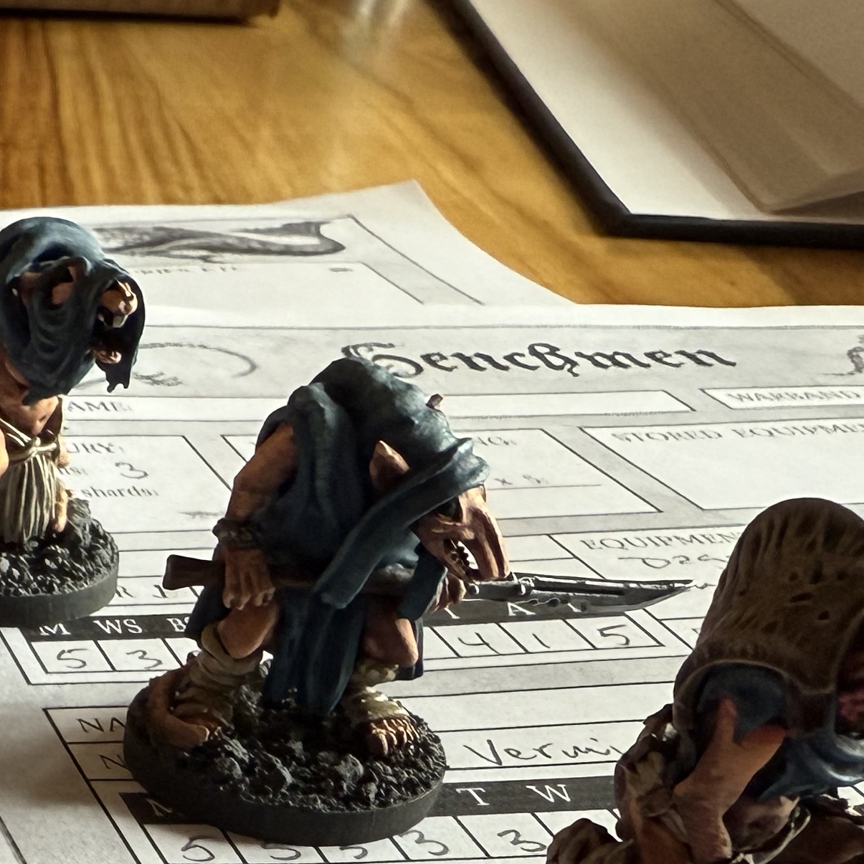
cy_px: 789
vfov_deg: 23.6
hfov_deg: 22.6
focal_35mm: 71
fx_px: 2005
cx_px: -150
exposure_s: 1/120
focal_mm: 2.22
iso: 200
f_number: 2.2
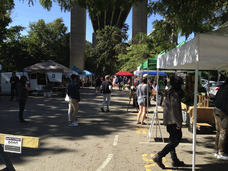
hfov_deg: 55.4
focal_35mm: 33
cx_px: 114
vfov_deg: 42.9
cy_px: 86
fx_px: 217
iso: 50
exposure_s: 1/889
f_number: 2.4
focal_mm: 4.12
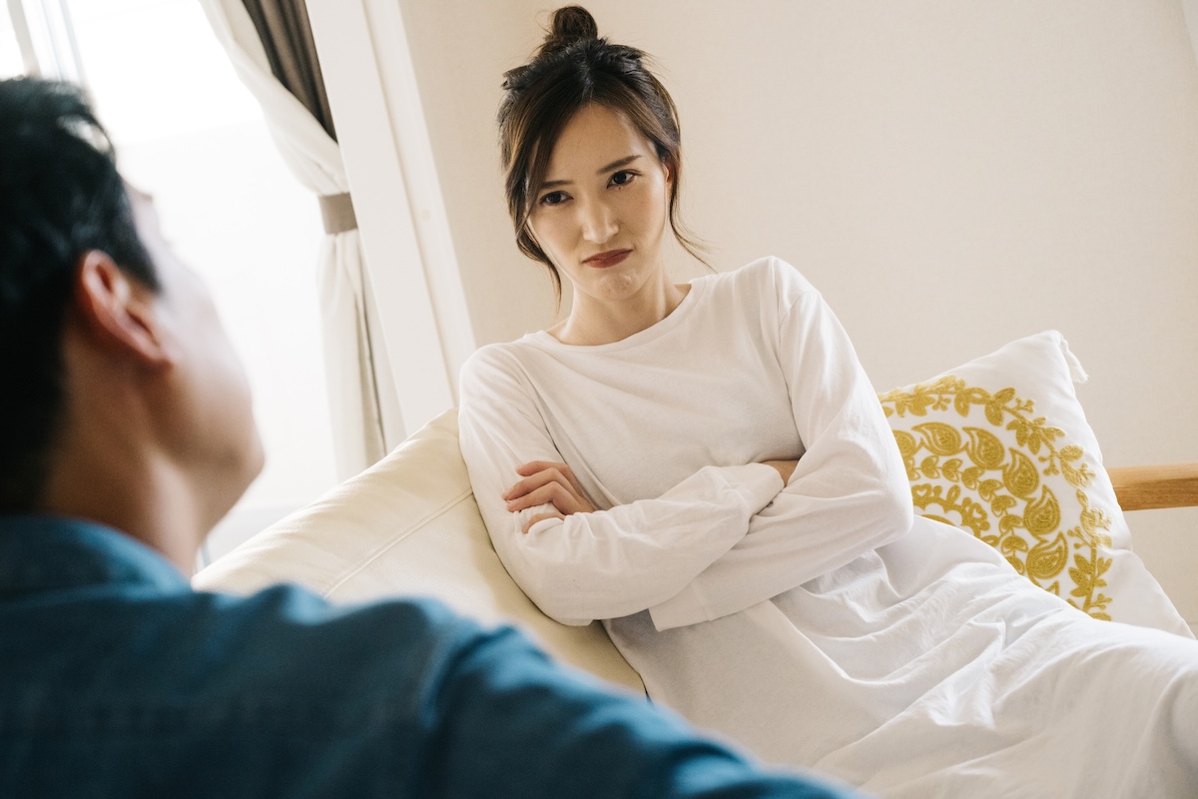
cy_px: 400
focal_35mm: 60
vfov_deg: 22.6
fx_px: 1997
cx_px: 599
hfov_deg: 33.4
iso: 3200
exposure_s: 1/250
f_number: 5
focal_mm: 60
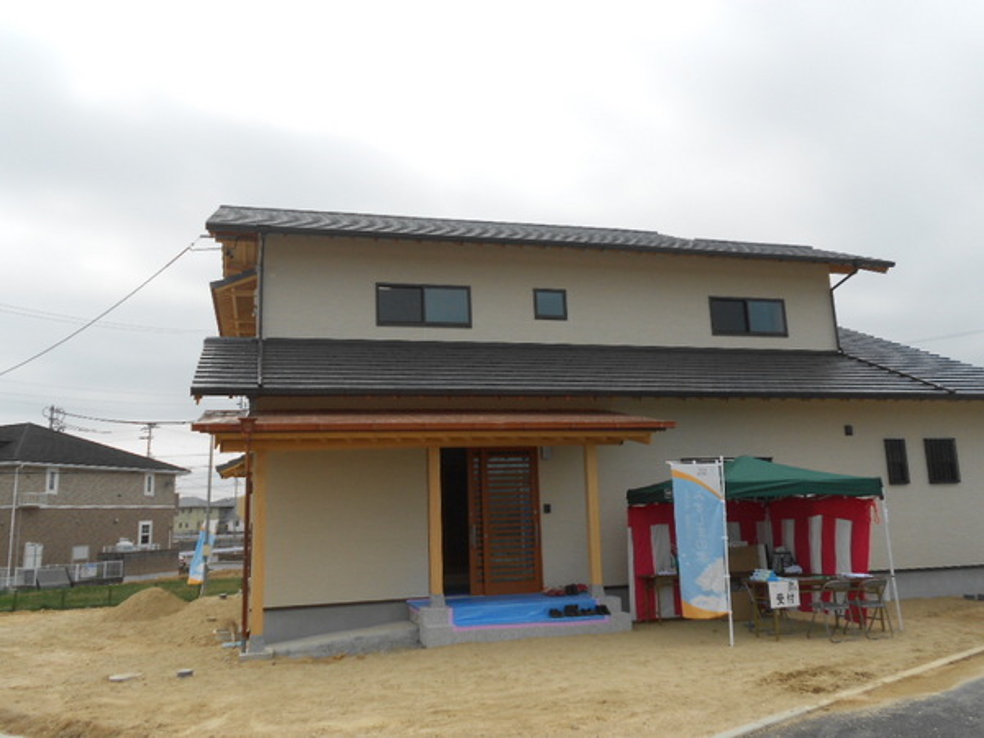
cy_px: 369
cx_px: 492
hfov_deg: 61.7
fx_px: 824
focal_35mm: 29
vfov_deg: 48.2
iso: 80
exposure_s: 1/1000
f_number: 3.4
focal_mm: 5.1
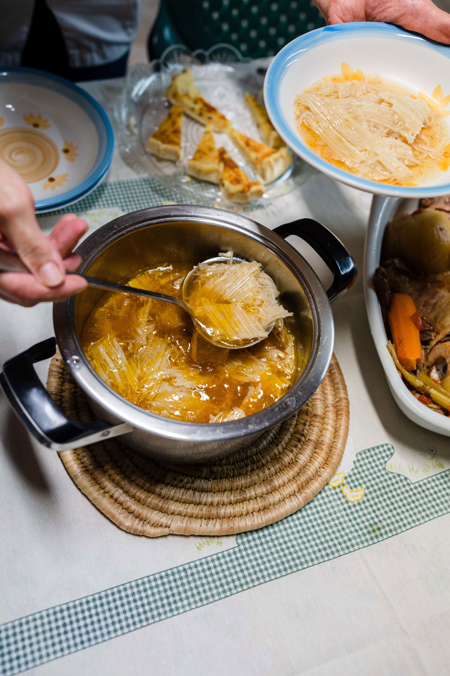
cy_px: 338
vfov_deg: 54.4
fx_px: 656
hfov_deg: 37.9
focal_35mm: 35
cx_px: 225
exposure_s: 1/250
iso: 1600
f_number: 2.8
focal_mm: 35
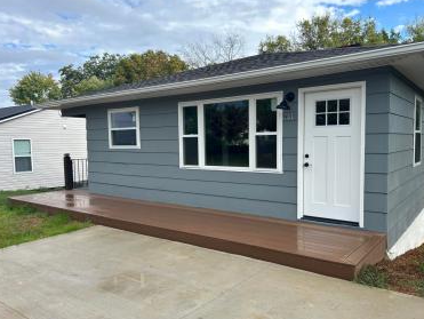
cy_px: 160
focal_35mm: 28
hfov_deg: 63.4
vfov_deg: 49.8
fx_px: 343
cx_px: 222
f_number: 1.5
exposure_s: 1/1808
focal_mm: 5.7
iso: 50
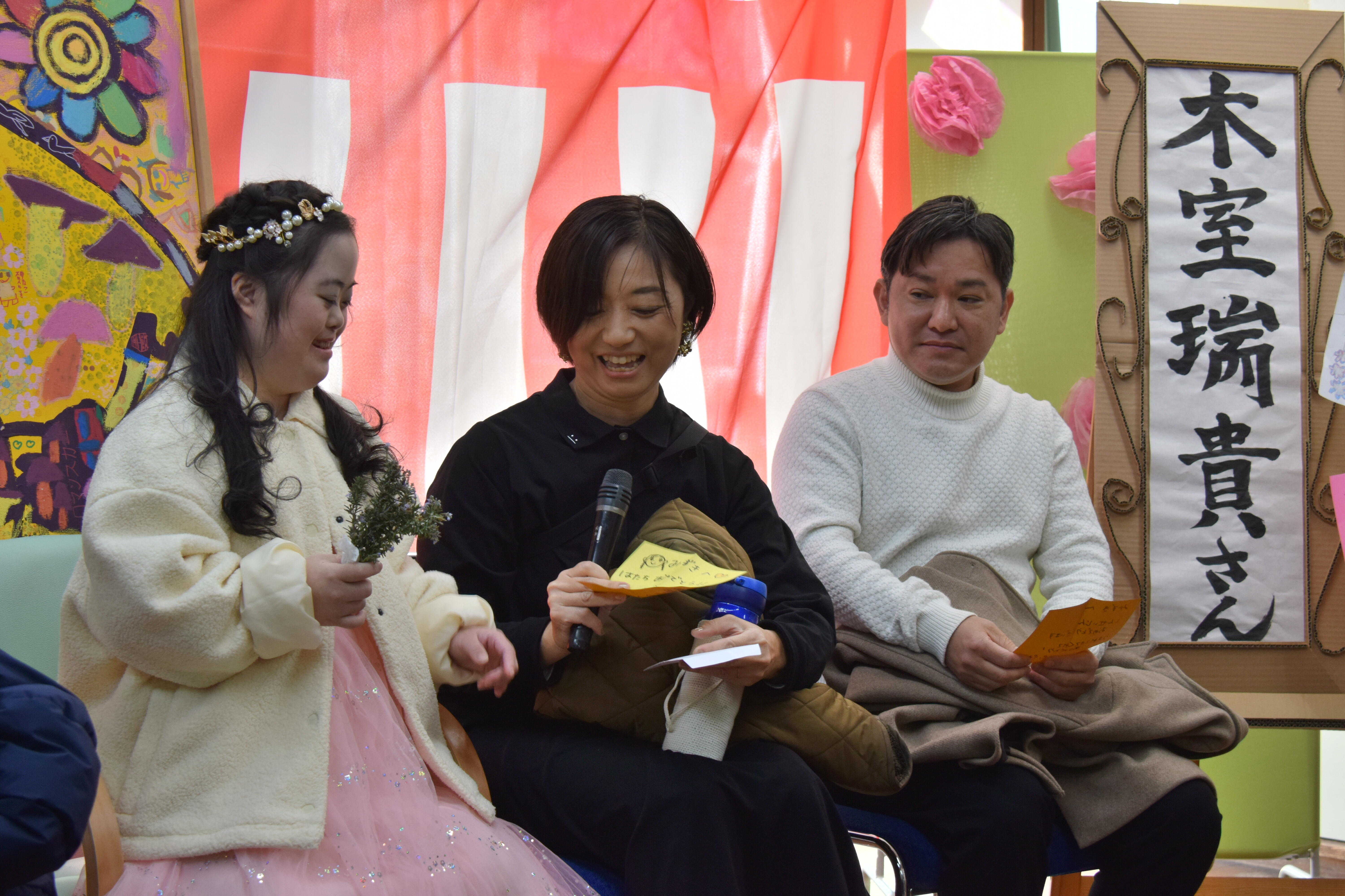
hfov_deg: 28.1
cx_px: 672
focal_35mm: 72
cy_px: 448
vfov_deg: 18.9
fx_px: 2690
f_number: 6.3
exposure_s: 1/160
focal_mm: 48
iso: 400
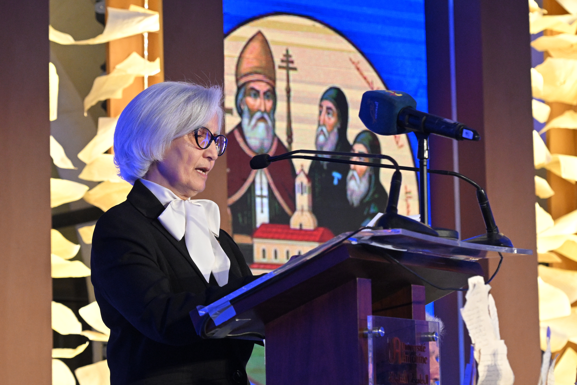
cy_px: 192
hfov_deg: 11.4
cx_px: 288
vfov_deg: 7.6
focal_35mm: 180
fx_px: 2885
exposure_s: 1/250
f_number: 5
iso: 4000
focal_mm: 120
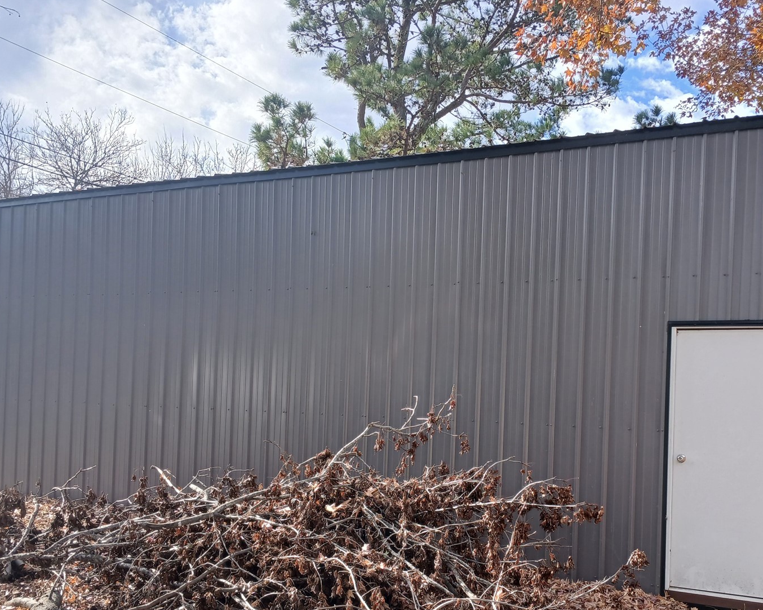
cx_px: 443
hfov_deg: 50.1
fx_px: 813
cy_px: 394
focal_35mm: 36
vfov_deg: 40.8
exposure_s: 1/191
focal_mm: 3.98
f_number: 1.8
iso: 20
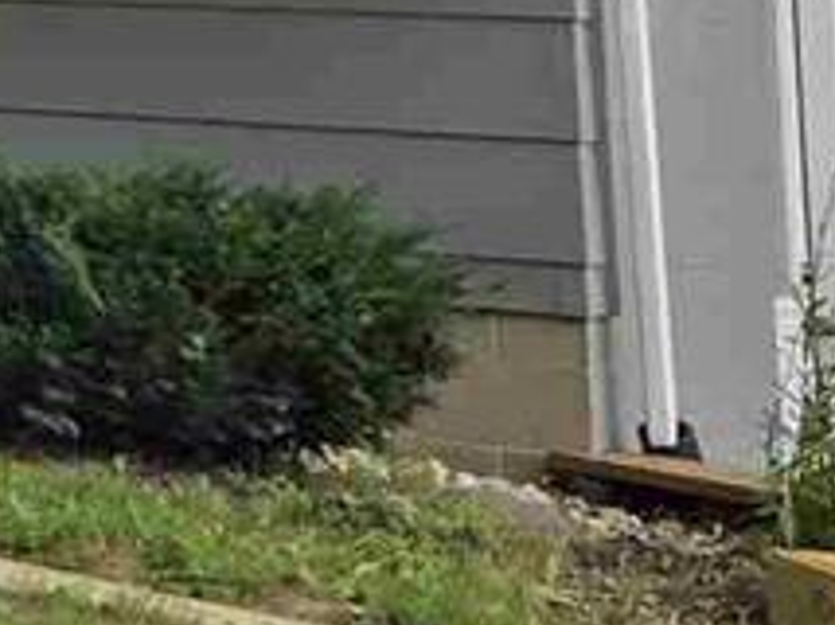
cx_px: -1268
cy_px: -605
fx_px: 3735
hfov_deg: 10.6
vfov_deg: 9.0
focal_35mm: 155
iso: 25
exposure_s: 1/1272
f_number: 1.8
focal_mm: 5.4
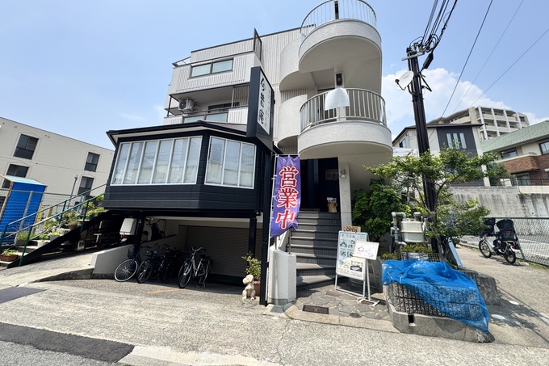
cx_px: 279
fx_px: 229
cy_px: 155
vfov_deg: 76.8
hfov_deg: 100.4
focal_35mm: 15
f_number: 2.2
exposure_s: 1/1160
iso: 50
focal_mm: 2.22
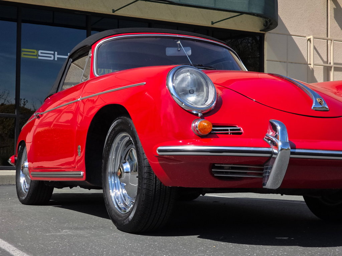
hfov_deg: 28.2
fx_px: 682
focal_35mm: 69
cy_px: 128
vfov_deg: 21.3
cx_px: 171
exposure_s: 1/2049
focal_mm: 7.9
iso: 50
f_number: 2.4
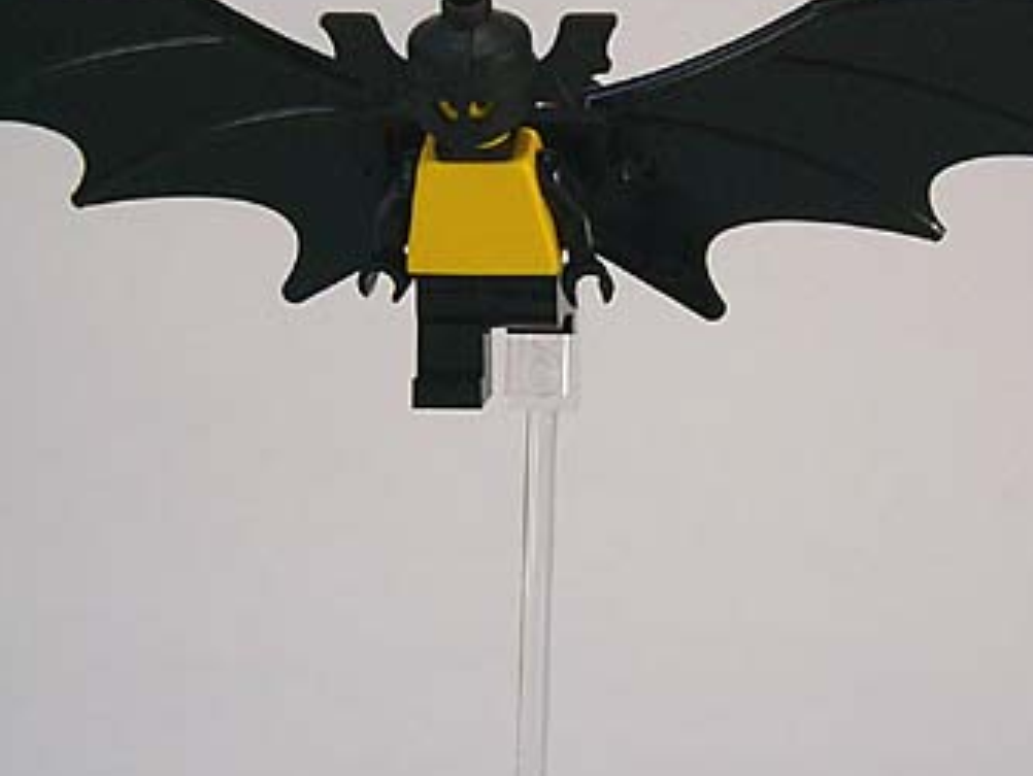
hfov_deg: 28.9
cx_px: 532
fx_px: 2001
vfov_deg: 21.8
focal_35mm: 67
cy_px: 201
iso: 150
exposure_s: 1/15
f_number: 2.8
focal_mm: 5.8
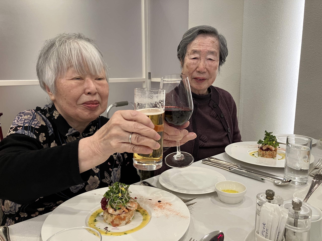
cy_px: 120
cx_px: 161
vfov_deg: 49.7
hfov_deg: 63.4
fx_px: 260
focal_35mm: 28
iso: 100
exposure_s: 1/50
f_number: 1.8
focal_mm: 3.99
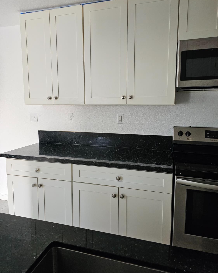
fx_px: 194
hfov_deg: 58.8
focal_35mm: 24
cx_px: 109
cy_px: 131
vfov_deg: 70.3
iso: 500
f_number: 1.7
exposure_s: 1/240
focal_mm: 6.3
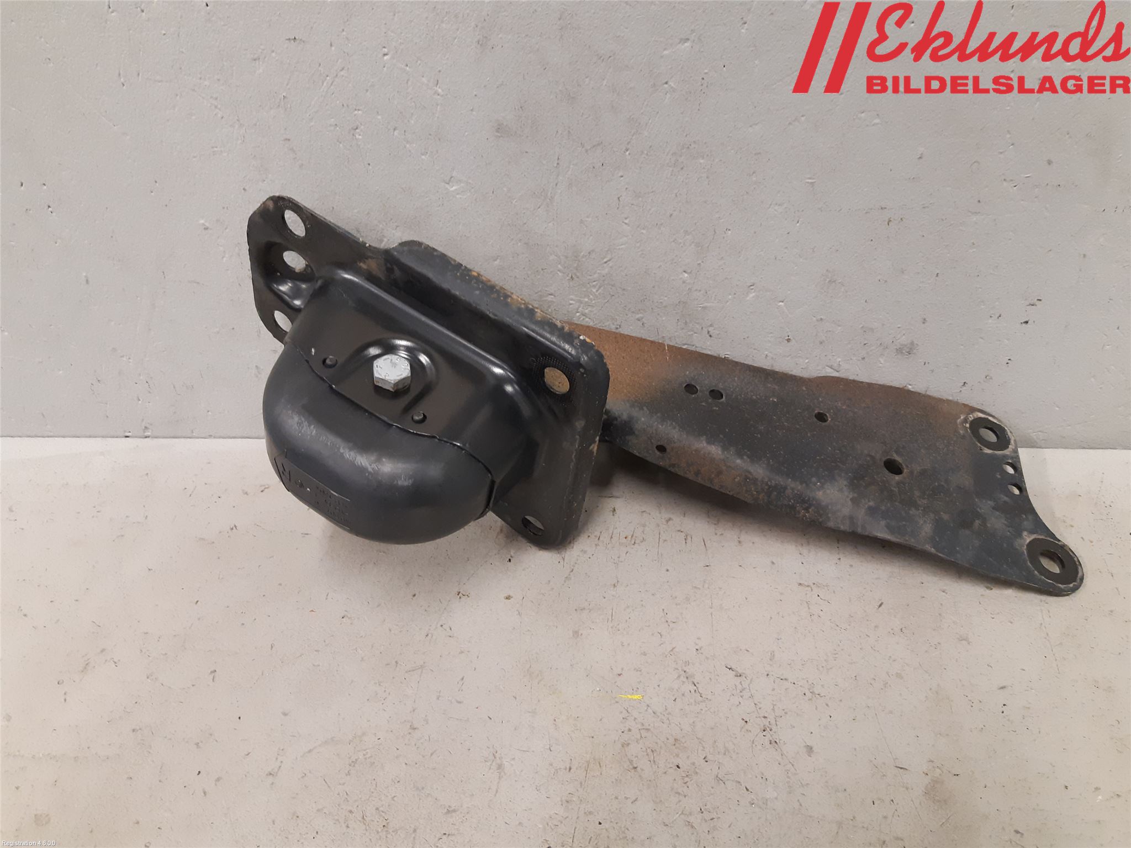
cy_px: 424
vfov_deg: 53.1
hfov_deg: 67.3
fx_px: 849
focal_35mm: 26
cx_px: 566
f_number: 1.7
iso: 200
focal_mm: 3.93
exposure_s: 1/50
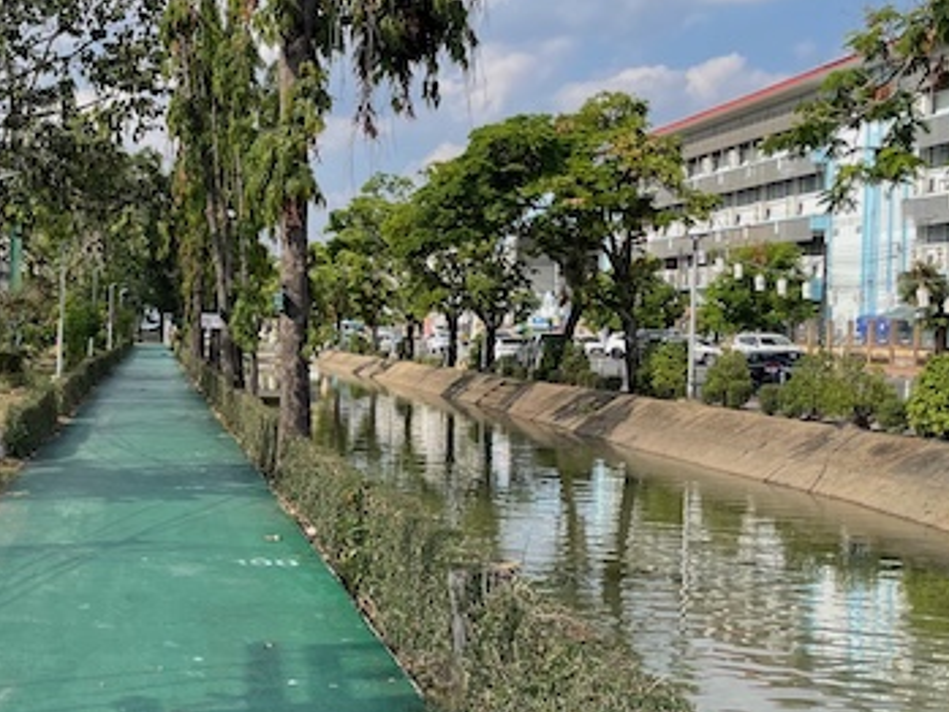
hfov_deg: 36.2
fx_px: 1371
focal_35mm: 50
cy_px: 394
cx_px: 120
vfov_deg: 29.1
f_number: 1.6
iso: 32
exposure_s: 1/2212
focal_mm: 4.2
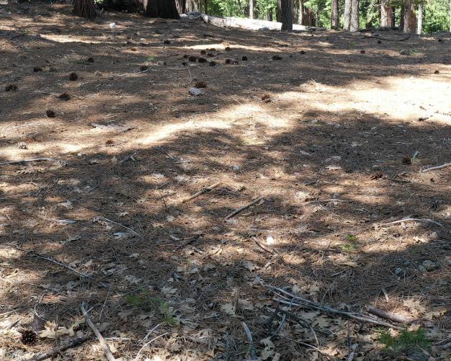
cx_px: 286
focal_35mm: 63
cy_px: 24
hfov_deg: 29.9
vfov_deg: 23.5
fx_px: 841
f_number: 4
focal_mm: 10.26
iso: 100
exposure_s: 1/120
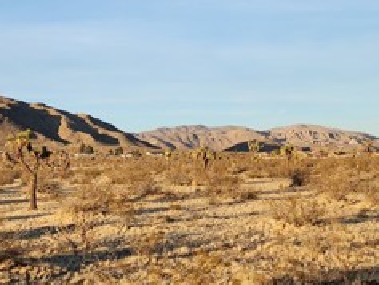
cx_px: 115
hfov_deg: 30.9
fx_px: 679
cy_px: 85
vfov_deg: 23.5
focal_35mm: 62
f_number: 1.8
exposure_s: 1/538
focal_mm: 6.4
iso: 12
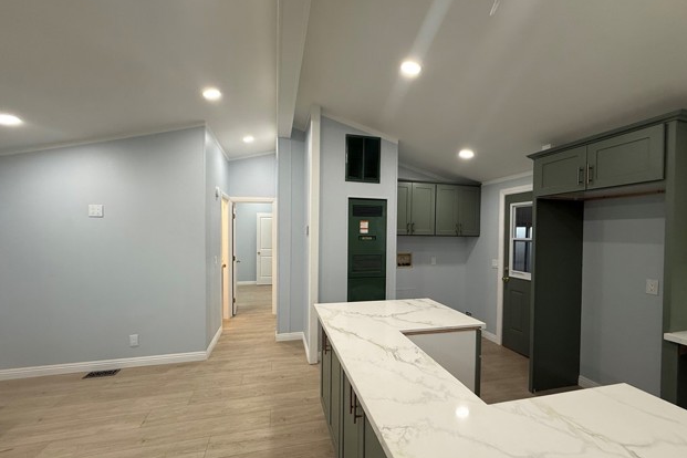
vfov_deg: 77.3
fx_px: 286
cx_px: 345
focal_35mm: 15
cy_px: 238
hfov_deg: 100.4
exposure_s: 1/120
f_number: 2.2
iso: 160
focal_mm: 2.22
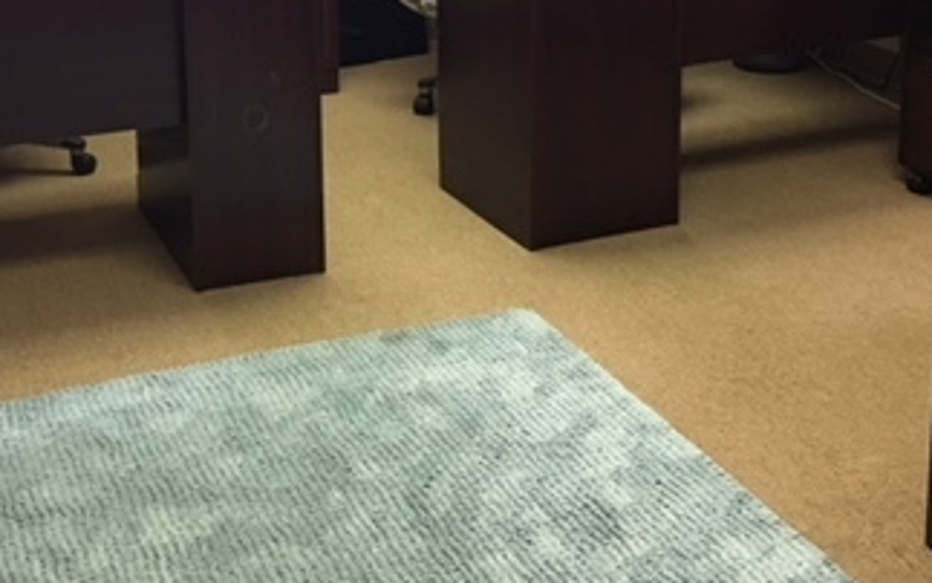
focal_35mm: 61
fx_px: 1550
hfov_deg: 33.2
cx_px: 323
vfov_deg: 20.4
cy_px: -38
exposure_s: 1/15
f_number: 2.2
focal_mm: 4.15
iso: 64
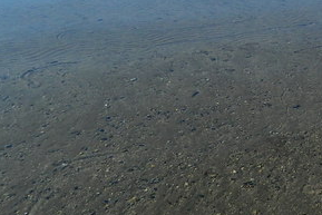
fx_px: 644
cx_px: 316
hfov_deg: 26.7
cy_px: -78
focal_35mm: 72
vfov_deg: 17.6
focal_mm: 4.5
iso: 80
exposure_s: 1/400
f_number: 3.1
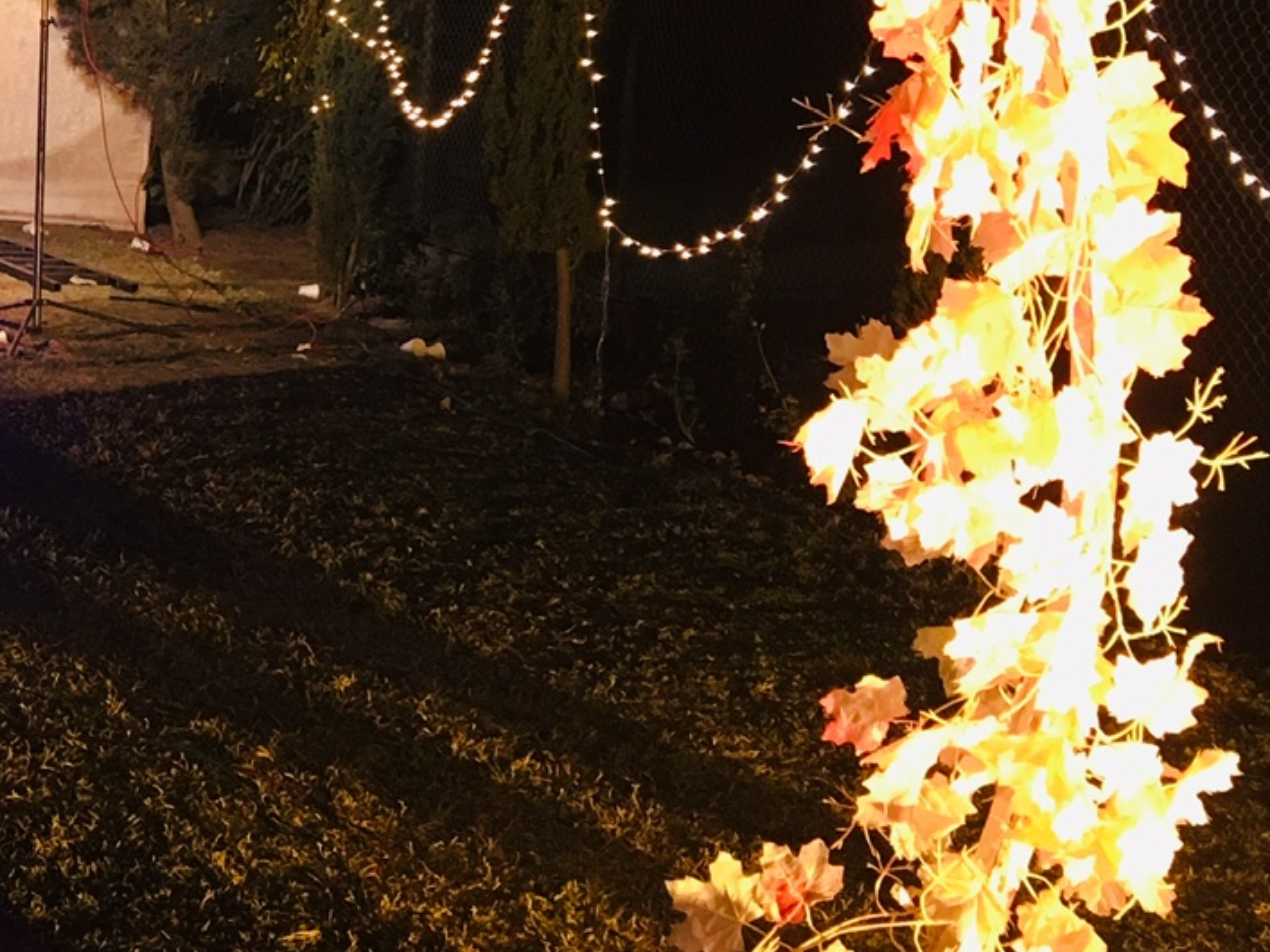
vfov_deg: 17.4
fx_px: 3081
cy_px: 210
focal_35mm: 84
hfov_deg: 21.3
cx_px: -338
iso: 125
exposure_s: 1/33
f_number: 2.2
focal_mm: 4.15
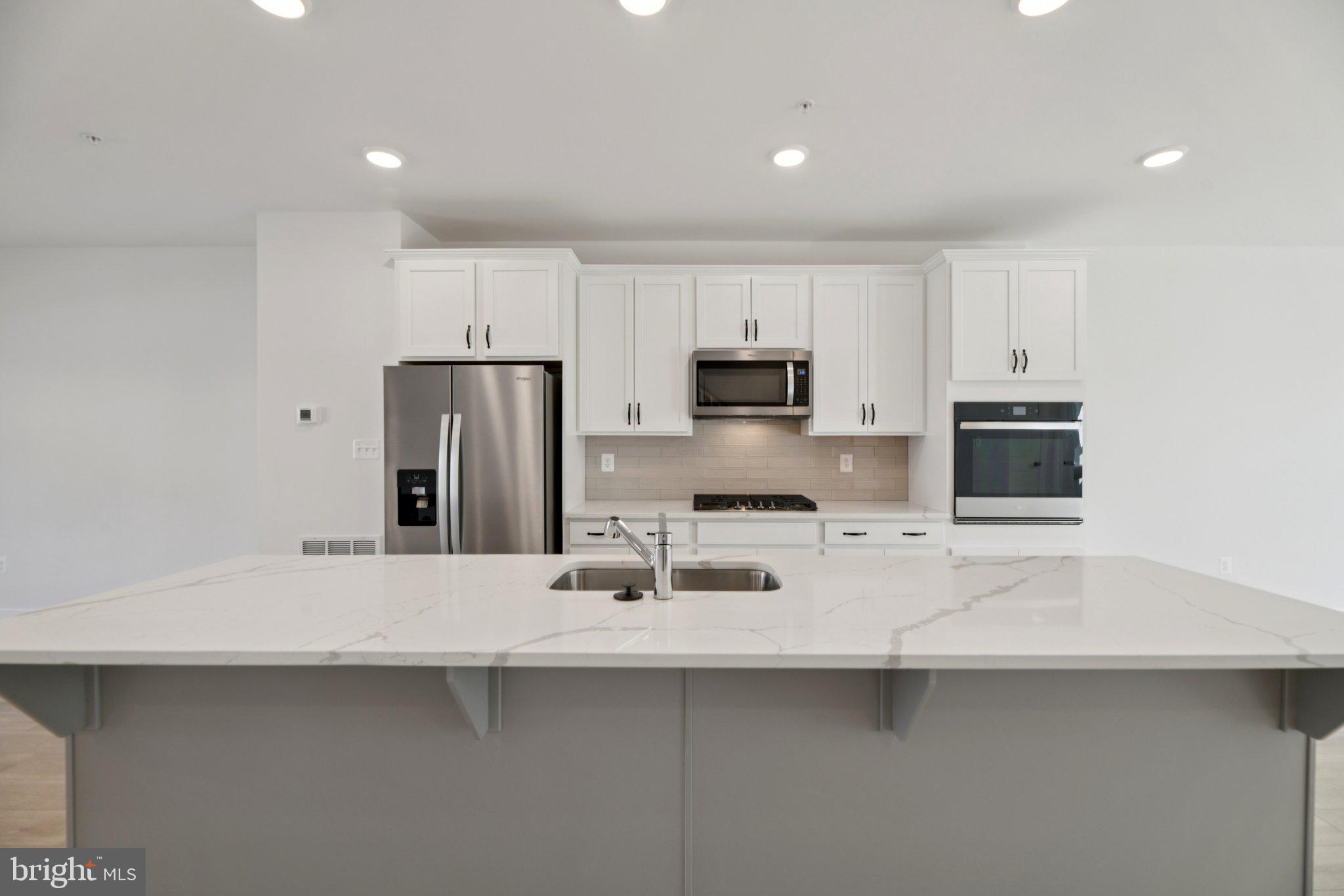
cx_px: 672
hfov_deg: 104.3
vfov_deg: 81.2
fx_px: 523
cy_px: 448
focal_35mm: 14
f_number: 8
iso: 110
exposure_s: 1/15
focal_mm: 14
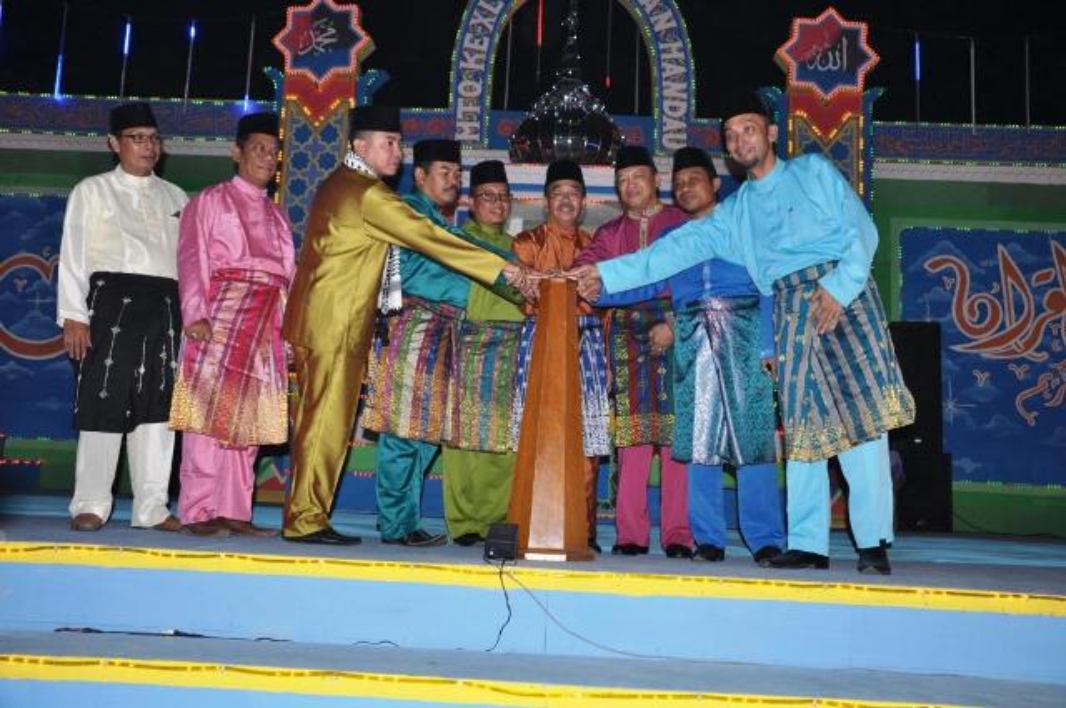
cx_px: 533
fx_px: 1065
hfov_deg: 53.2
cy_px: 354
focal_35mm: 36
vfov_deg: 36.8
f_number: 5.6
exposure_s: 1/60
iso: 250
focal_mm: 24
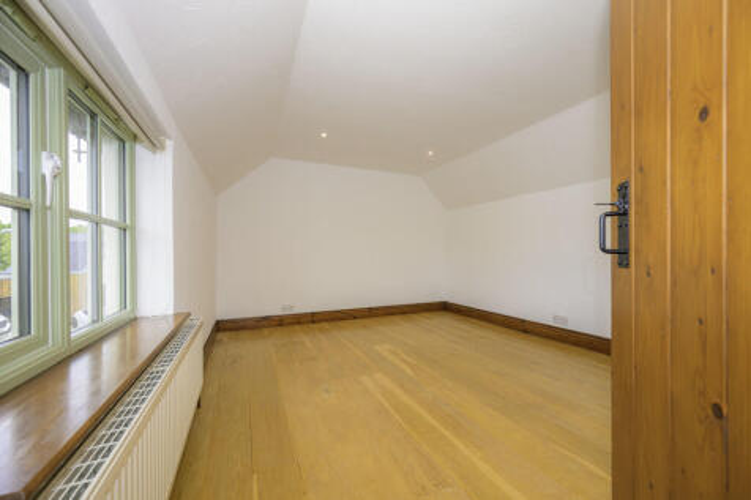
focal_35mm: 14
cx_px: 376
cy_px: 250
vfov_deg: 81.2
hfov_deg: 104.3
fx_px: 292
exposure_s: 1/125
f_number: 6.3
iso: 400
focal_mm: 14
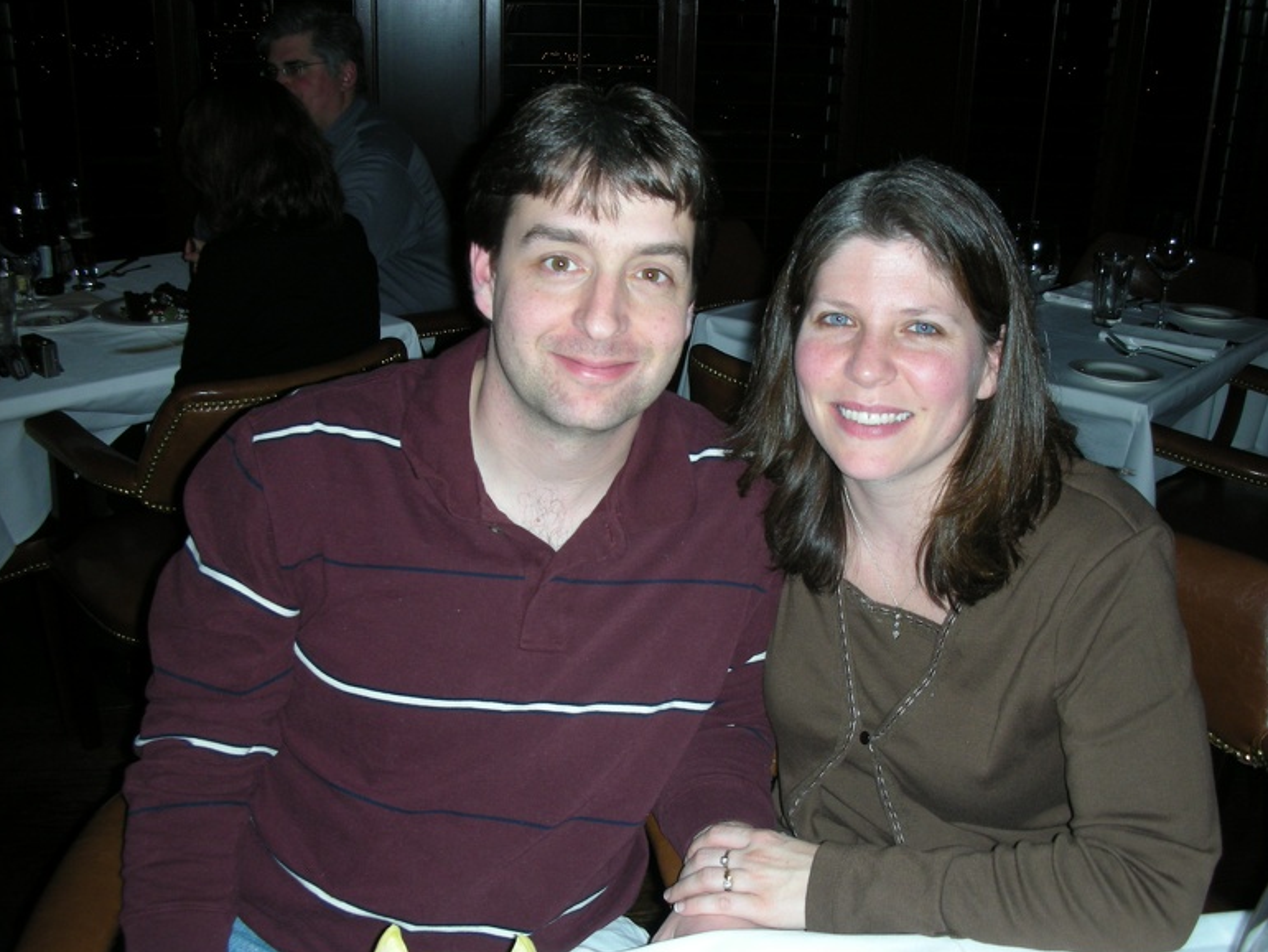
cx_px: 639
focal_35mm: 36
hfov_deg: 51.3
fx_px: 1319
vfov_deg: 39.7
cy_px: 479
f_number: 2.8
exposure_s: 1/60
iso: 72
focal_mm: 5.8
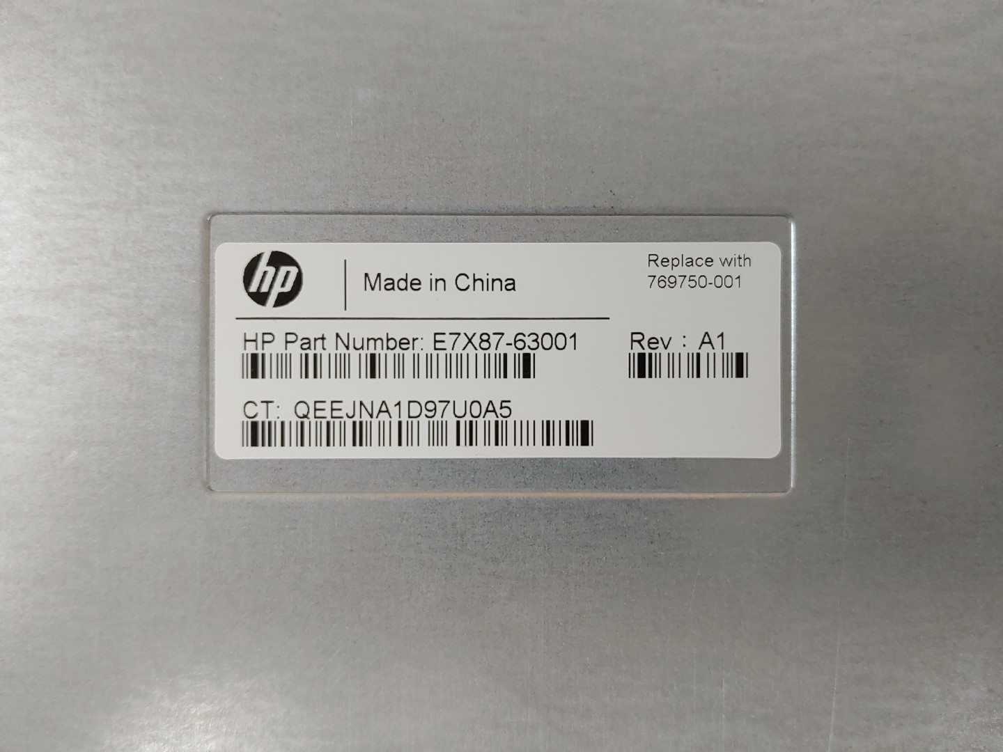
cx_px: 502
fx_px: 956
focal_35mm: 33
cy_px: 376
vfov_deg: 42.9
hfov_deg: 55.4
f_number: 1.8
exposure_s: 1/120
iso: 50
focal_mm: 4.36
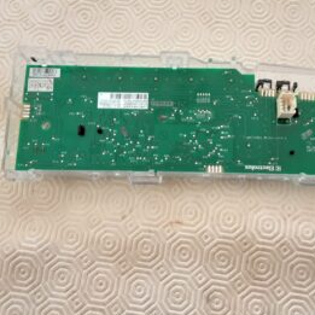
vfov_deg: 43.9
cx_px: 183
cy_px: 162
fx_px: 391
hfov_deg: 43.7
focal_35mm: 38
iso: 100
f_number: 1.9
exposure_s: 1/50
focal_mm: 2.9
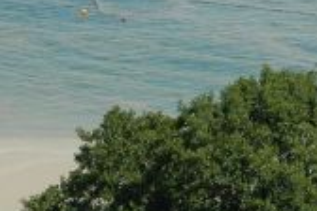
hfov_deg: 9.4
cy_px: 64
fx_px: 1911
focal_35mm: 217
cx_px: 300
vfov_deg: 6.3
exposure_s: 1/400
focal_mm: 38
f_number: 10
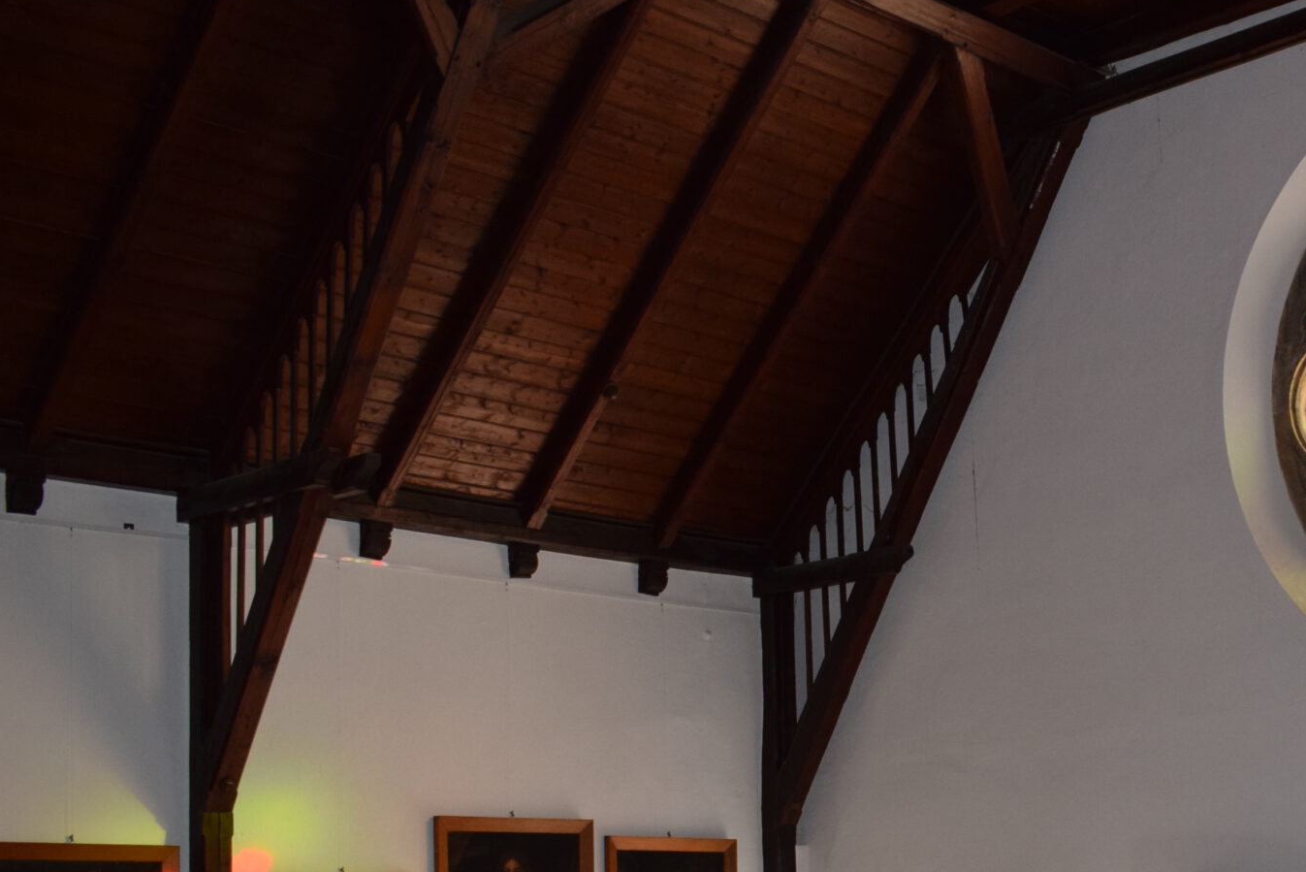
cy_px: 754
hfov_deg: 33.4
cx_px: 1150
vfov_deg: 23.3
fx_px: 2068
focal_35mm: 57
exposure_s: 1/100
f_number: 5
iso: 800
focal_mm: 20
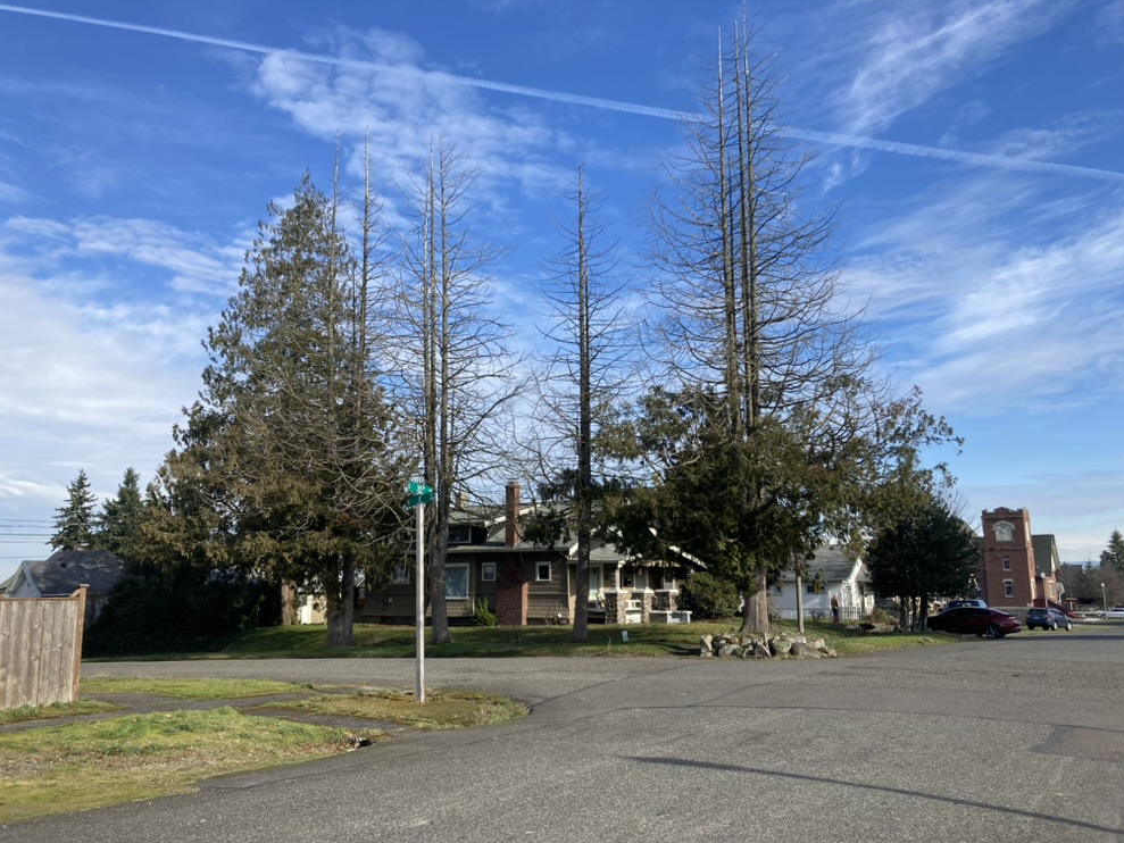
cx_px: 555
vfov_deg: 48.2
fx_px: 942
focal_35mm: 29
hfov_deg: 61.7
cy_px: 434
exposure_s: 1/1621
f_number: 1.8
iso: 20
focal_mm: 3.99
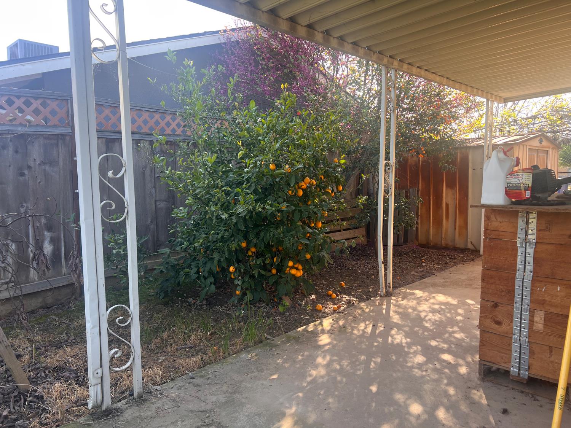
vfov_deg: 53.1
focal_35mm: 26
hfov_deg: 67.3
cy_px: 214
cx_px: 286
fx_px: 429
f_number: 1.5
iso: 40
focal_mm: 5.7
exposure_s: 1/275
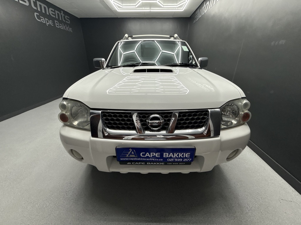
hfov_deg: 102.1
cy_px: 112
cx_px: 150
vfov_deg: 85.7
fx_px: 122
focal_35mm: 14
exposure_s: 1/100
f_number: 2.2
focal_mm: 2.22
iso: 80
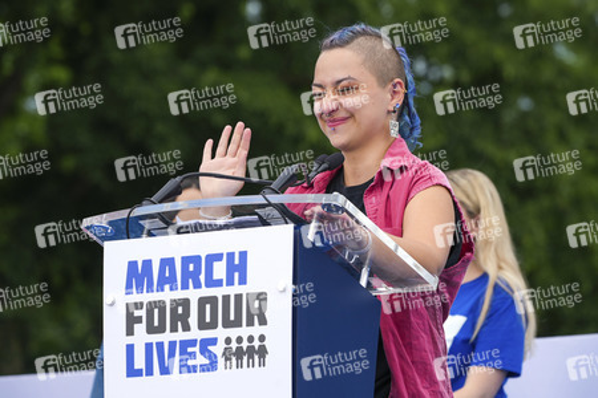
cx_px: 299
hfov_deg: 8.3
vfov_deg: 5.6
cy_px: 199
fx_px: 4103
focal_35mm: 247
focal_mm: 247
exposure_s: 1/500
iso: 250
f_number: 8
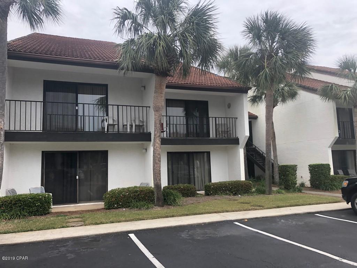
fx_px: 289
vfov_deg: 49.7
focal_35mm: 28
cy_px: 134
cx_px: 178
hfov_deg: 63.4
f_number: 1.8
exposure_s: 1/552
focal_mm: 4
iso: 20
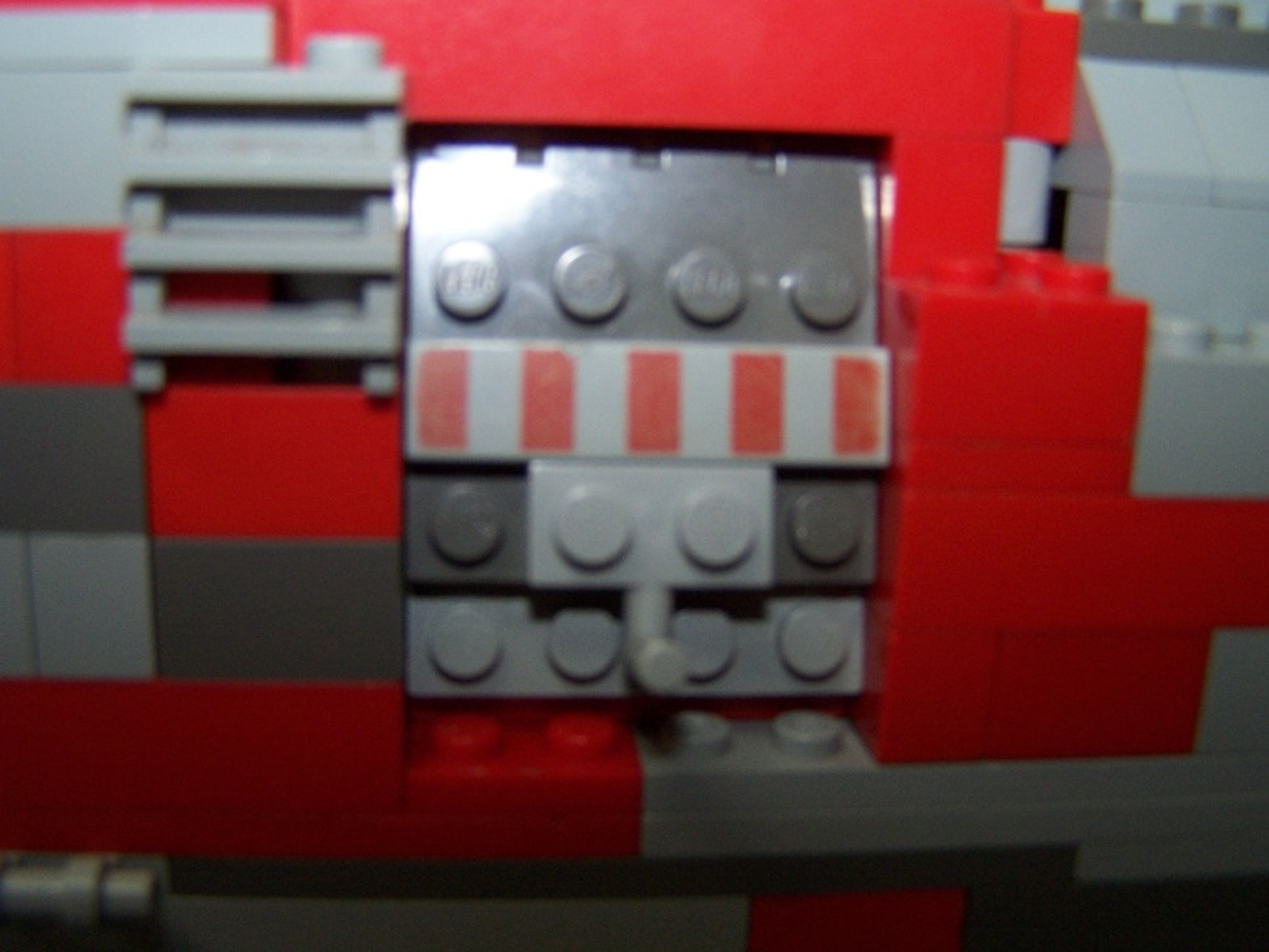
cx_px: 634
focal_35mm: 38
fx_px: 1393
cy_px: 476
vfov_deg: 37.7
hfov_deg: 49.0
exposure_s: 1/60
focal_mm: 6.3
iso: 140
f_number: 2.8
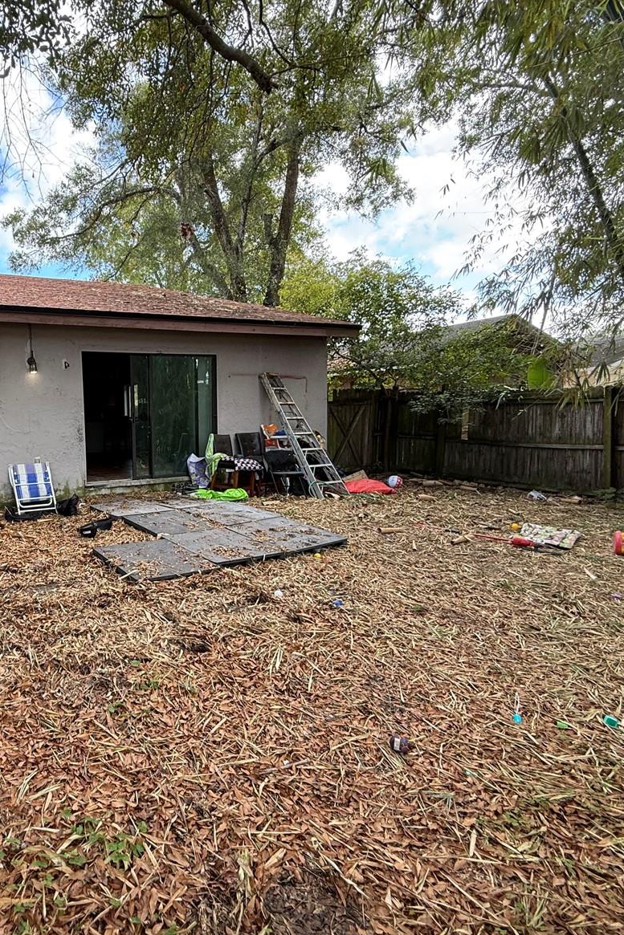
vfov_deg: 84.0
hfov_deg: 56.2
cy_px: 468
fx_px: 520
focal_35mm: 20
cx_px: 102
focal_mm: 2.22
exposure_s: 1/113
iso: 64
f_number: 2.2
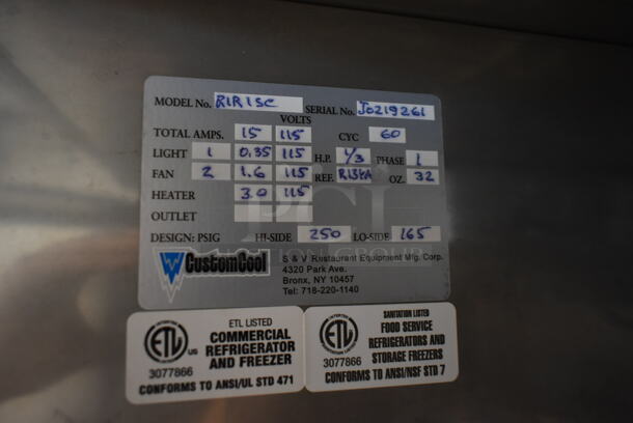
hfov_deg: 67.3
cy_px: 212
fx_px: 475
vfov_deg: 48.0
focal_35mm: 27
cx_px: 316
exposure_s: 1/30
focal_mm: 18
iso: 1400
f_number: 3.5
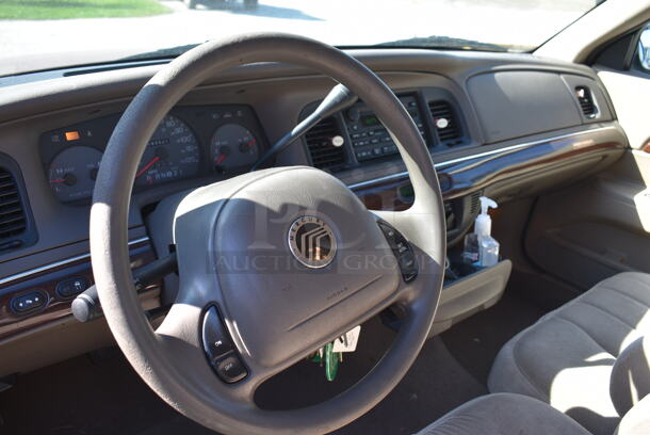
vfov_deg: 43.7
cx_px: 325
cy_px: 218
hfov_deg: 61.9
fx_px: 542
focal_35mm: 30
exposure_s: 1/125
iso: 220
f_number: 5.6
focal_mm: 20
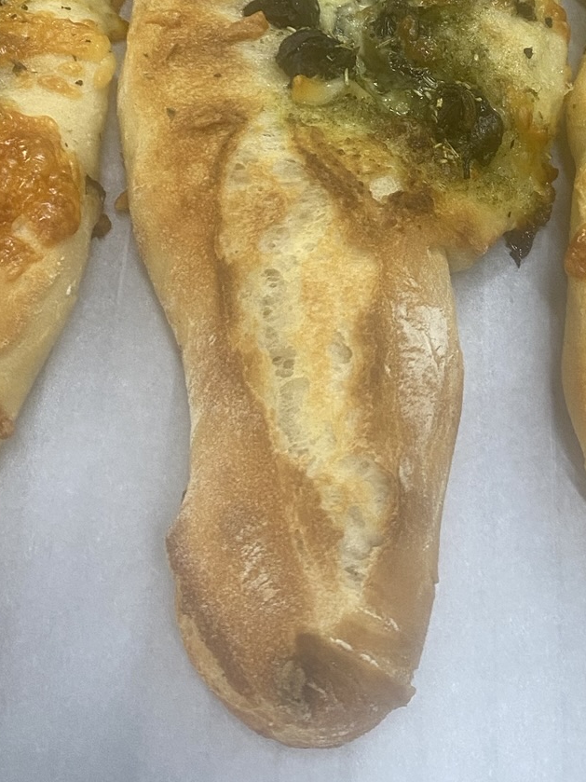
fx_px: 1400
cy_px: 96
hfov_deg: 23.5
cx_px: 390
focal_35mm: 62
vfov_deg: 30.0
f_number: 1.8
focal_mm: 4.25
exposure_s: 1/50
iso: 125
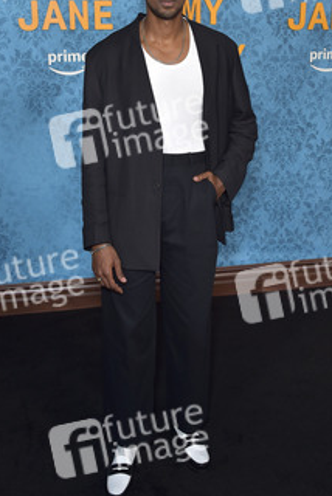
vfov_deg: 43.4
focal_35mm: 45
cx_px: 175
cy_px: 209
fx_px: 621
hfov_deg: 29.9
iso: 640
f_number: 6.3
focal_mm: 36
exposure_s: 1/200
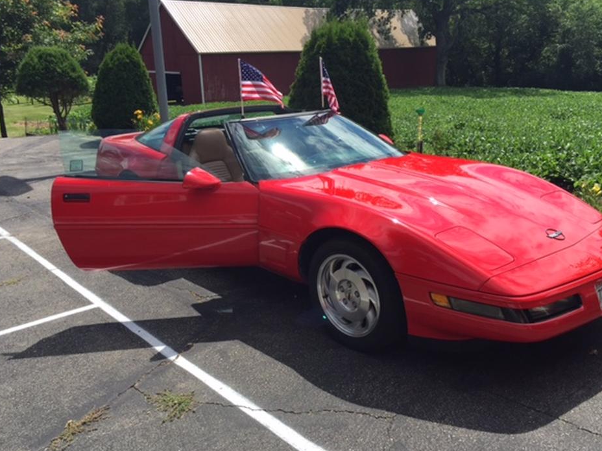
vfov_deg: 44.2
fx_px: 557
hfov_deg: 56.8
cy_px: 229
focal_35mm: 32
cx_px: 302
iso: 32
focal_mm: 4.15
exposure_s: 1/1799
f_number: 2.2
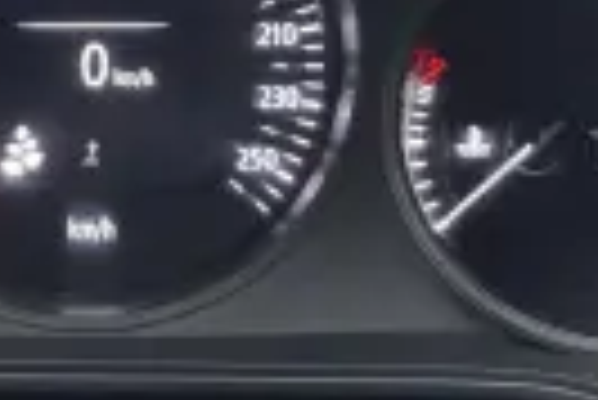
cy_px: 81
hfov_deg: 15.0
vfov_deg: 10.2
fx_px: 2245
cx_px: 90
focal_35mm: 135
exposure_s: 1/30
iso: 640
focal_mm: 6.76
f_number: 1.78
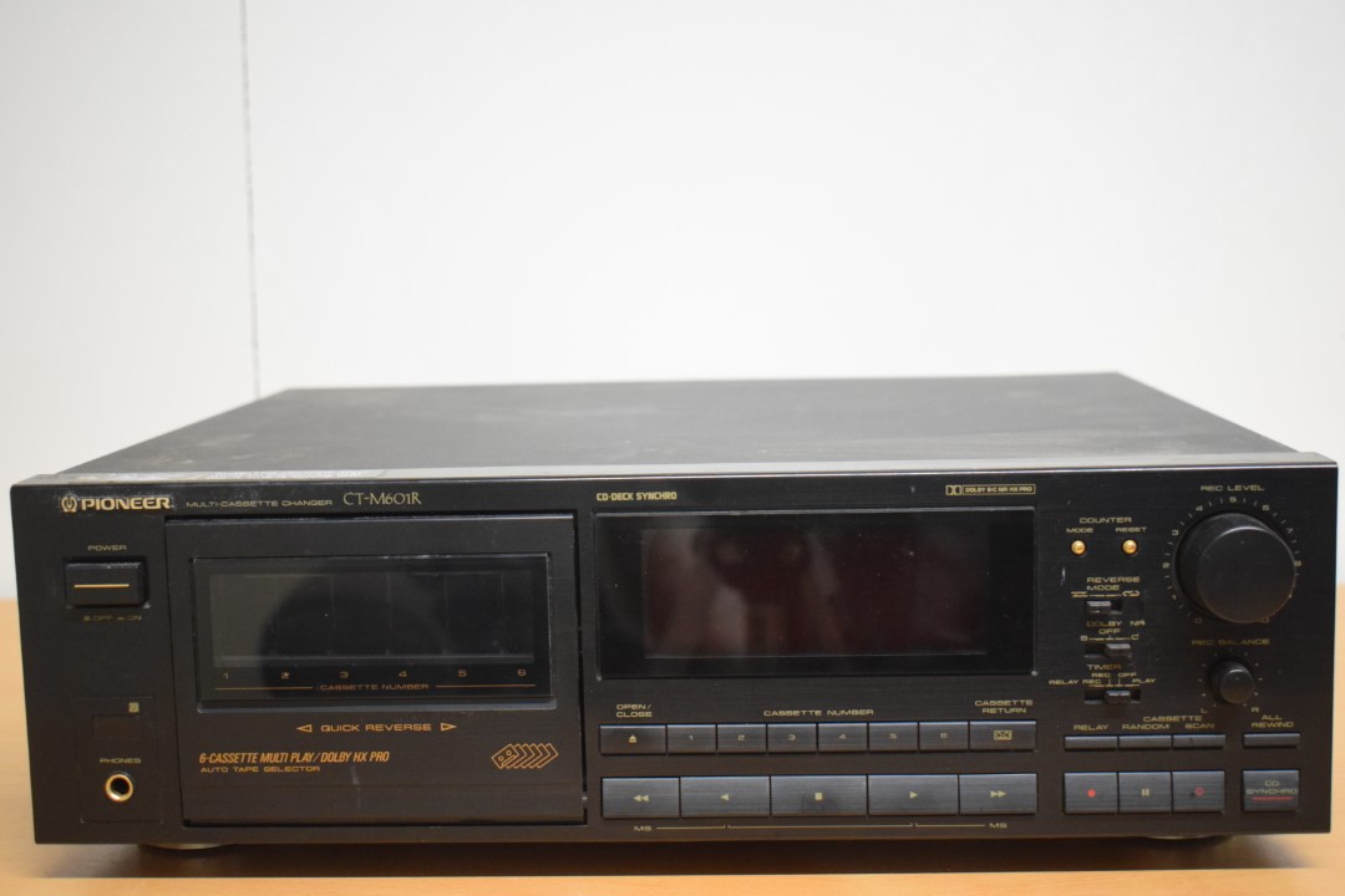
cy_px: 448
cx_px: 672
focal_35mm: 48
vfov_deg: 28.1
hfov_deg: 41.1
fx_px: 1793
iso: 3200
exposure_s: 1/100
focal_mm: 32
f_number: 4.5
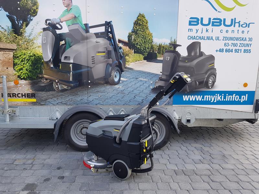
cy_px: 97
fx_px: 195
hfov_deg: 67.3
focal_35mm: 26
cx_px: 130
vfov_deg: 53.1
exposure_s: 1/313
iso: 40
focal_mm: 4.3
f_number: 1.7
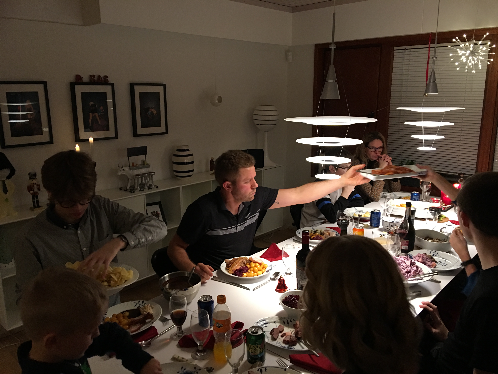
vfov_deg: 48.2
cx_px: 249
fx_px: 417
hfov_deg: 61.7
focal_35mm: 29
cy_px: 187
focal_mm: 4.15
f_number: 2.2
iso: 100
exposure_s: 1/10
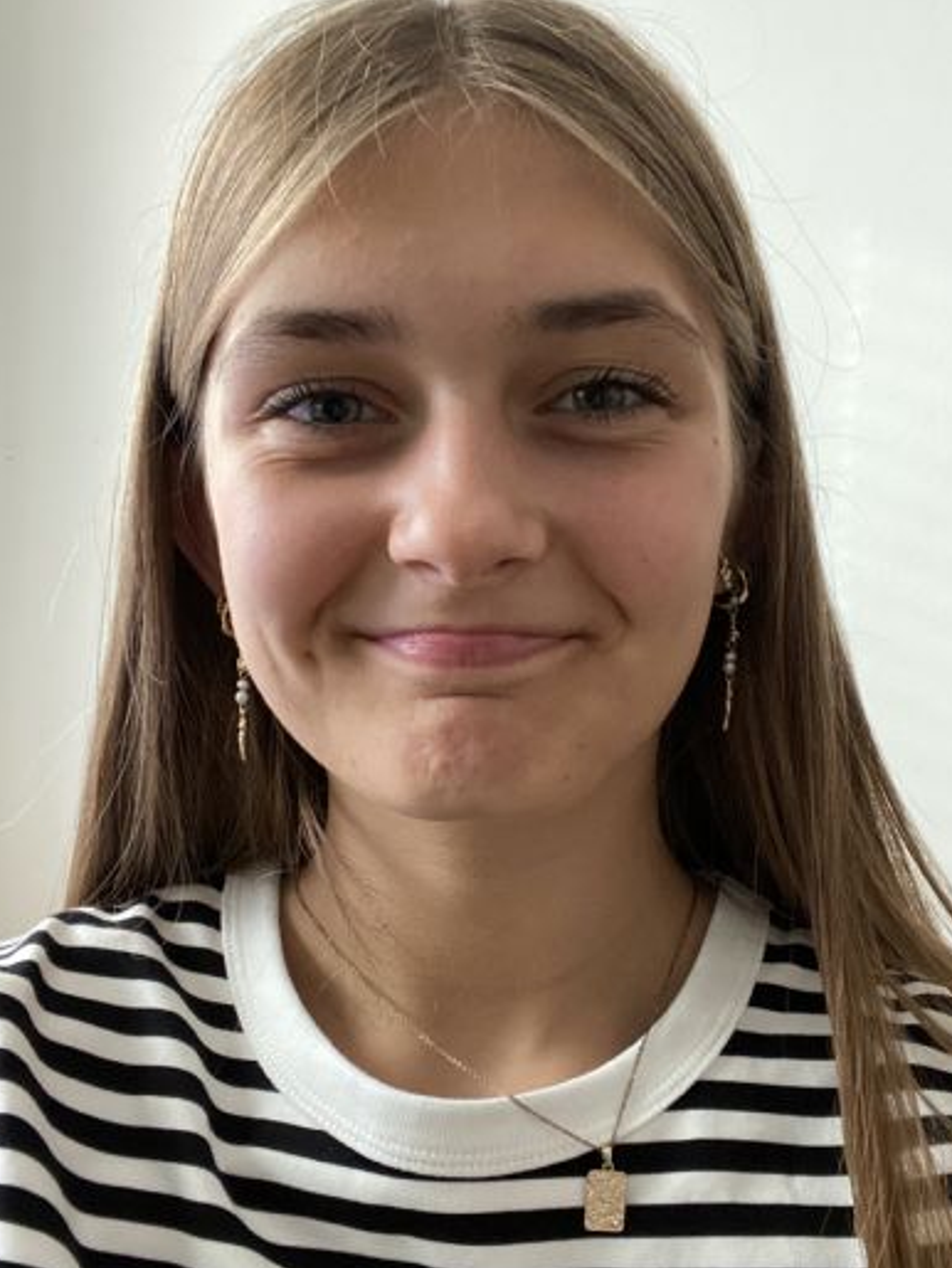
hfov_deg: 40.7
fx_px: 1282
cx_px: 515
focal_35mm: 35
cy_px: 691
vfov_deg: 52.5
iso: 500
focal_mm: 2.71
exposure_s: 1/30
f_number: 2.2
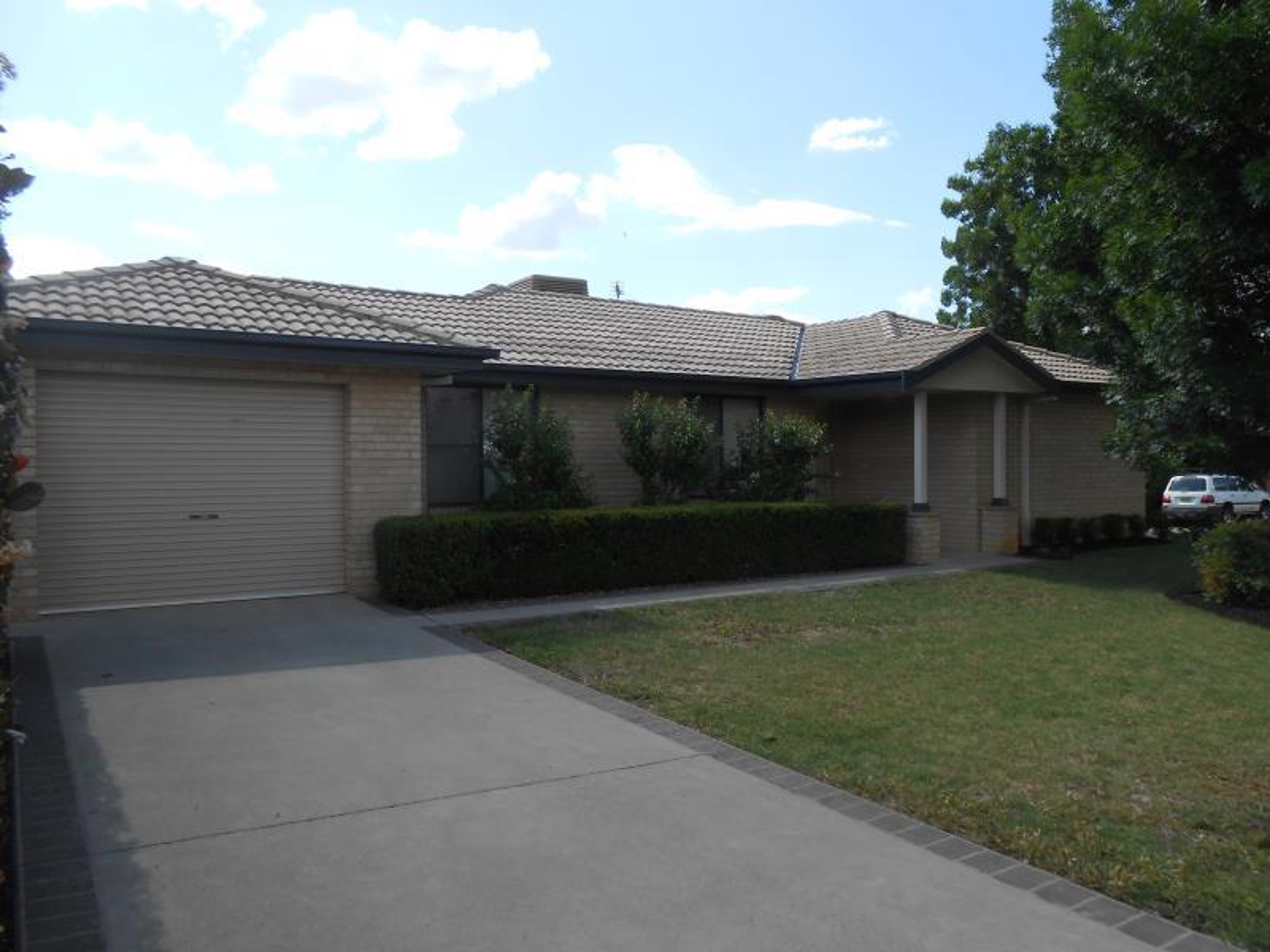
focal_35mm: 26
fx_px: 954
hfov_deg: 67.3
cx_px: 635
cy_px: 476
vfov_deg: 53.1
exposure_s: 1/640
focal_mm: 4.6
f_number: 3.5
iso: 80
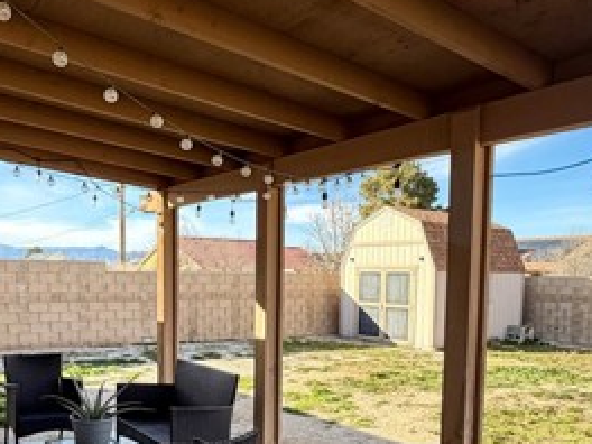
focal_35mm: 34
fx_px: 581
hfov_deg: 53.7
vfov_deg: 40.8
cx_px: 247
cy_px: 325
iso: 40
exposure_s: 1/510
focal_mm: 2.22
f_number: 2.2
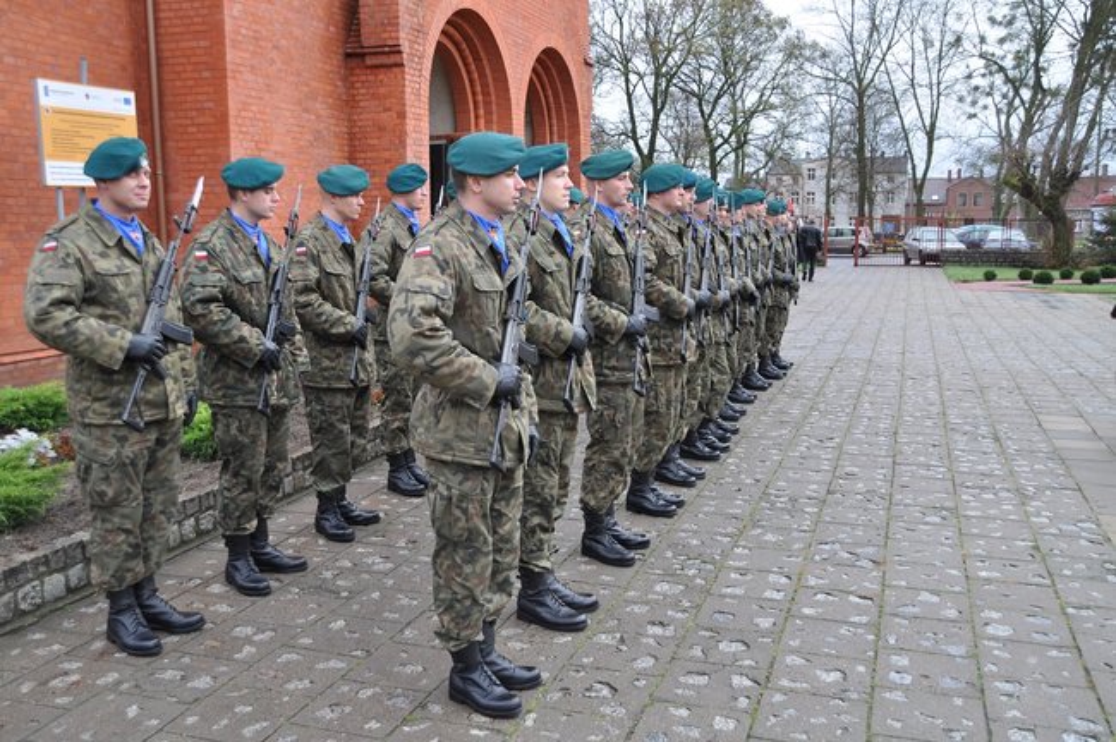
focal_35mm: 33
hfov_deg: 57.3
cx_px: 558
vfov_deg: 39.9
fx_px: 1022
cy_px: 371
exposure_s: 1/100
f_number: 5
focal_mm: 22
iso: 200
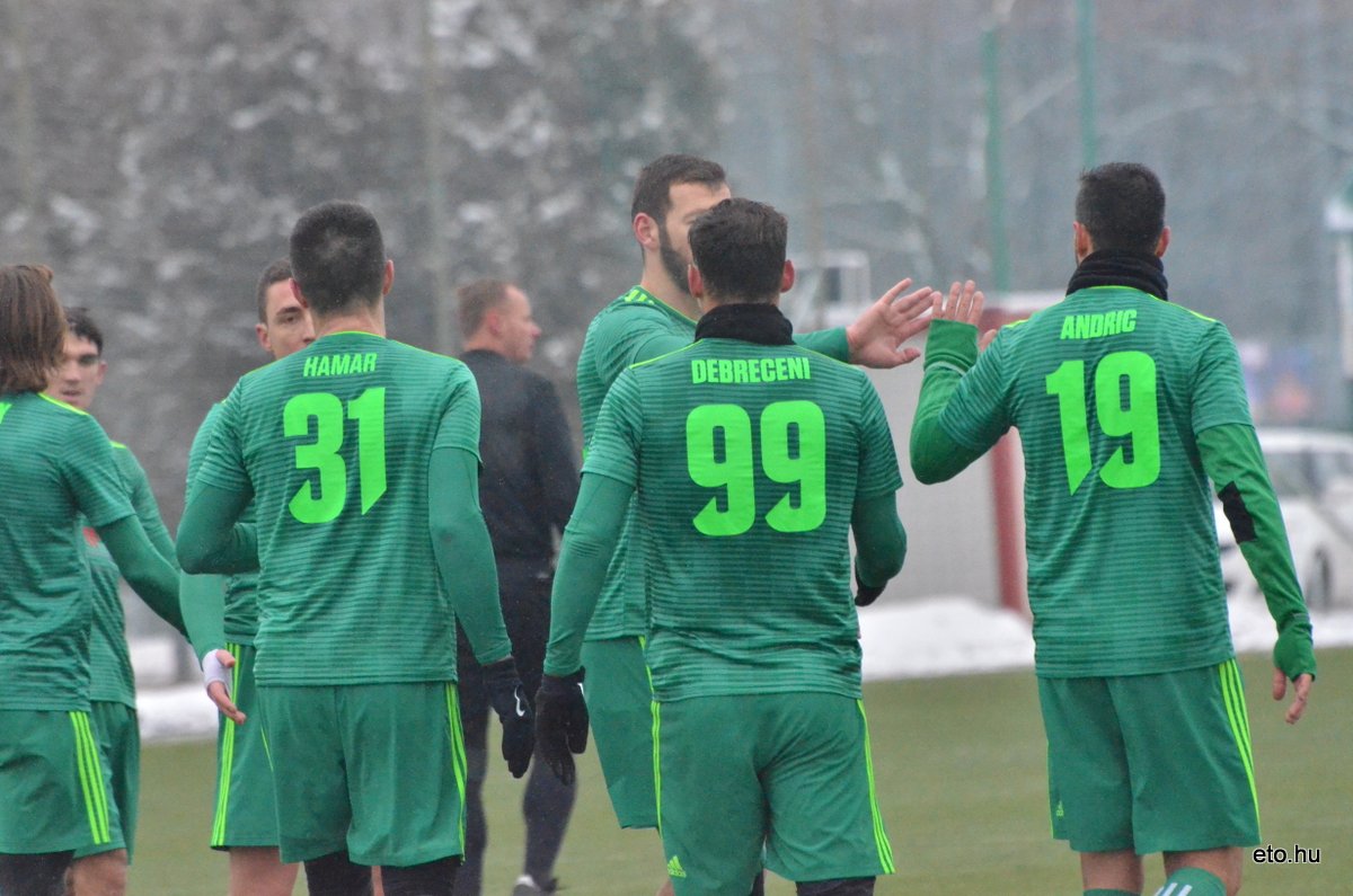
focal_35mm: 450
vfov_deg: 3.0
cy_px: 448
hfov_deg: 4.6
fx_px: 16879
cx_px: 676
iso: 6400
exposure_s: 1/3200
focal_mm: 300
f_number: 7.1
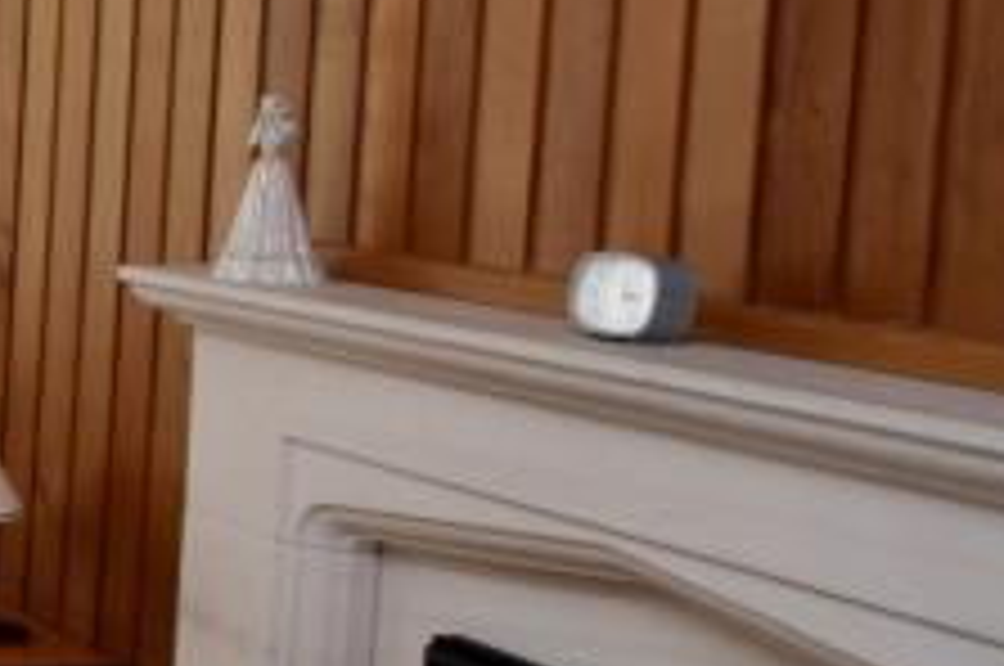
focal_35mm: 69
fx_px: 1922
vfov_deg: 19.6
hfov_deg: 17.5
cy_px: 238
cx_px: -1130
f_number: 4.5
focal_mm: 10
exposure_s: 1/20
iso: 100
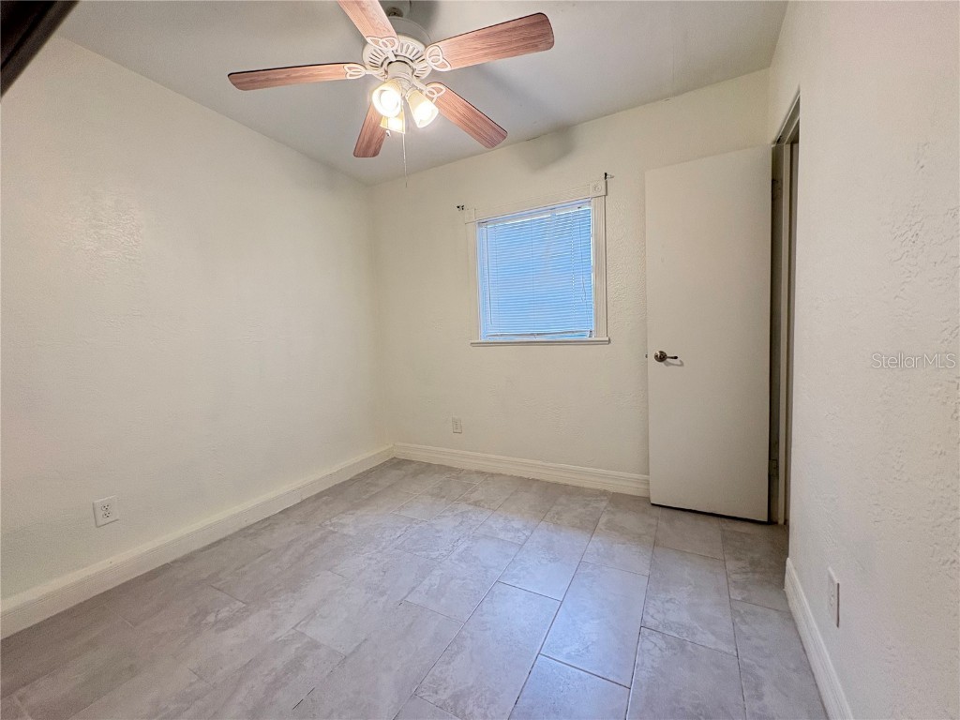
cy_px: 360
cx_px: 480
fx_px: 388
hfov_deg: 102.1
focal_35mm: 14
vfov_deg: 85.7
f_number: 2.2
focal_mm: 2.22
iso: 250
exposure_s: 1/60
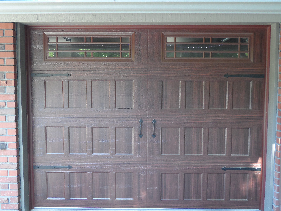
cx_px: 140
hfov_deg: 45.8
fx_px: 333
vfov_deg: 35.1
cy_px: 106
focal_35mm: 41
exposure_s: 1/45
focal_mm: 6.8
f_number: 3.7
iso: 200
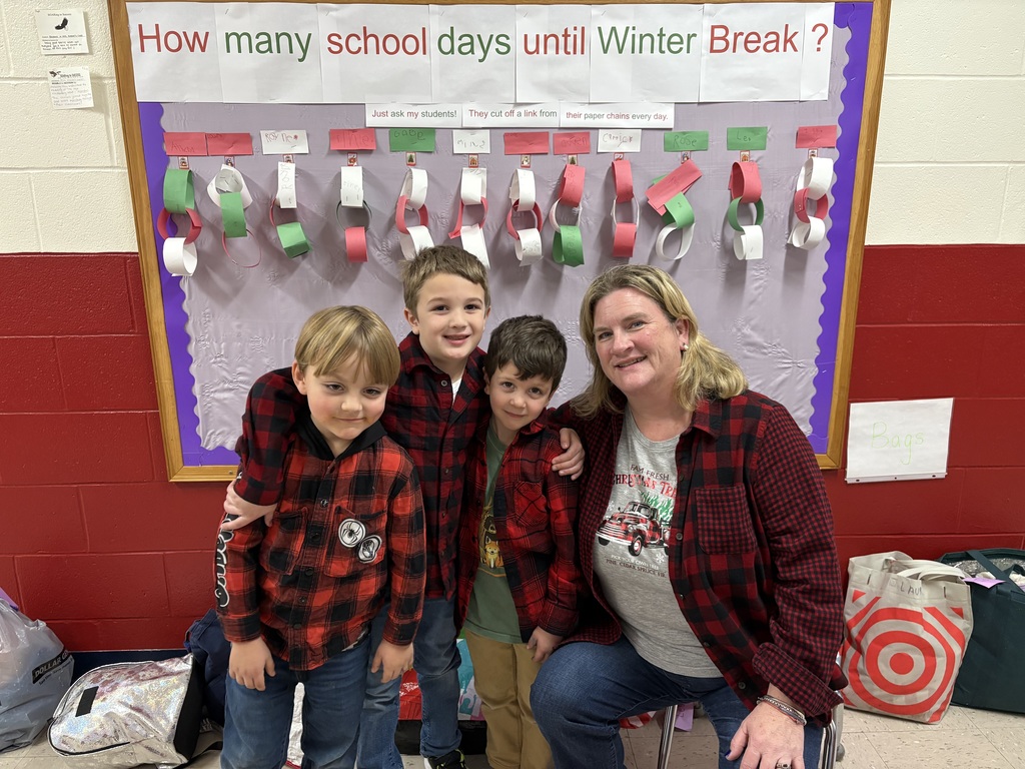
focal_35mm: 26
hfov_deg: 67.3
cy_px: 384
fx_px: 770
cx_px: 512
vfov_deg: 53.1
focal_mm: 5.96
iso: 250
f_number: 1.6
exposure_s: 1/50
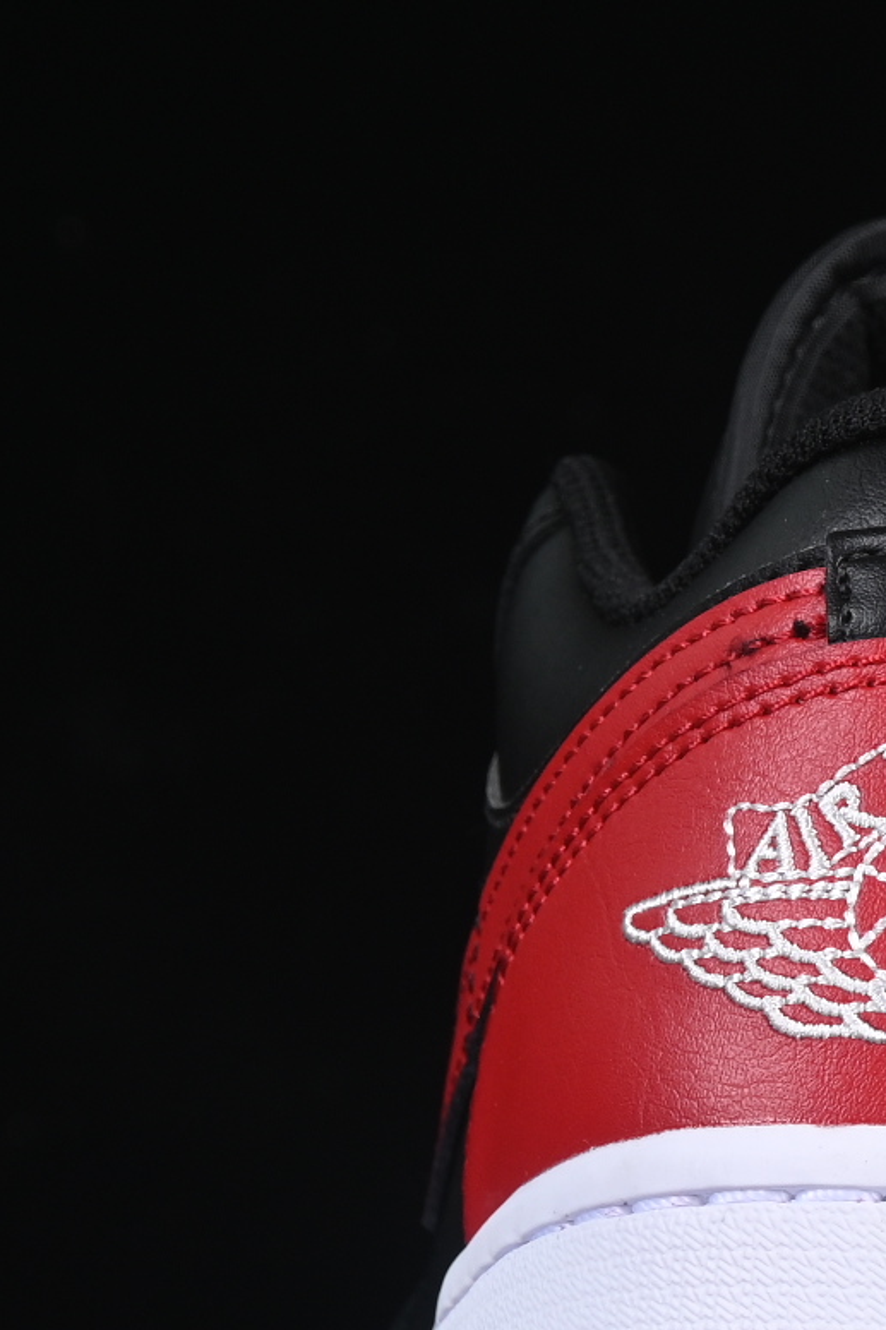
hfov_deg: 5.1
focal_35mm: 269
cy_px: 494
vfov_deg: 7.7
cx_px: 1446
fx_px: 9934
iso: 160
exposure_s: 1/60
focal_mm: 50
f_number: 7.1
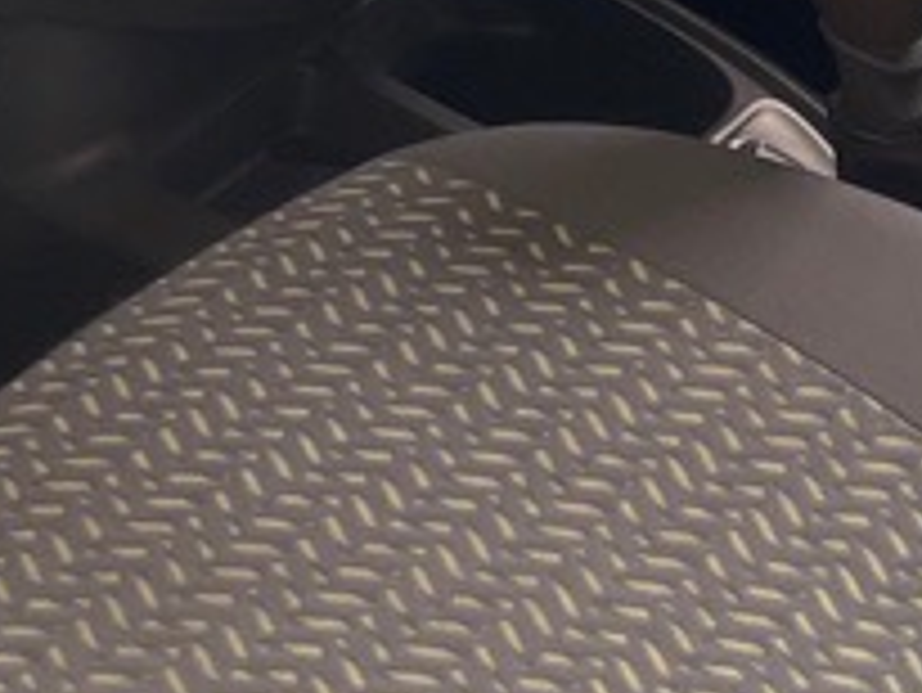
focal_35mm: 127
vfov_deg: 10.6
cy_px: -756
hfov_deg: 15.5
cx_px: 603
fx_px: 3385
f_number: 1.6
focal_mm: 4.2
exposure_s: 1/144
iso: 32
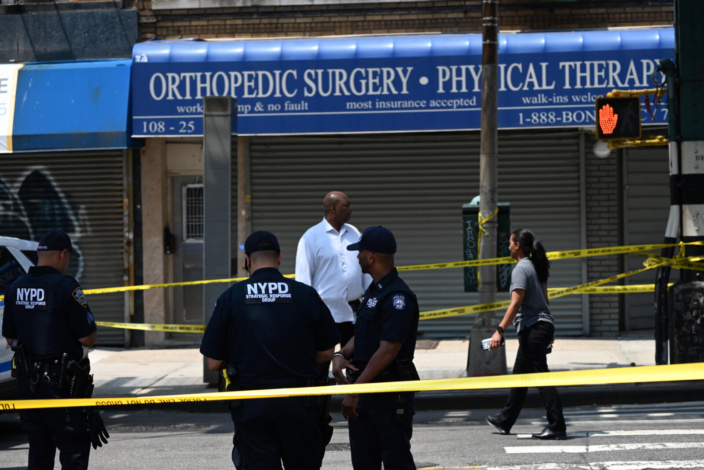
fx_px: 1956
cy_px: 235
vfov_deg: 13.7
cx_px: 352
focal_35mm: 100
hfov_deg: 20.4
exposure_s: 1/4000
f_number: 4.5
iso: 800
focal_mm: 100
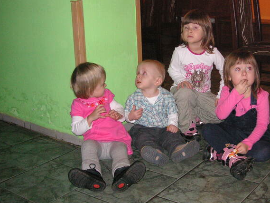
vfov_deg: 27.9
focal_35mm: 52
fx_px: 406
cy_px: 75
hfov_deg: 36.6
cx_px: 169
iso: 160
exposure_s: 1/45
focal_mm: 6.1
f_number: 2.8
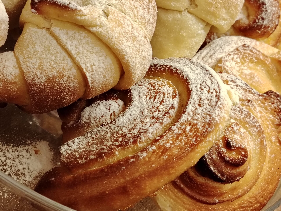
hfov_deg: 27.4
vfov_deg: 20.7
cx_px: 140
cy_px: 106
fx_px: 576
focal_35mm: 71
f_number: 1.75
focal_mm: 5.25
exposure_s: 1/33.3
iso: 906
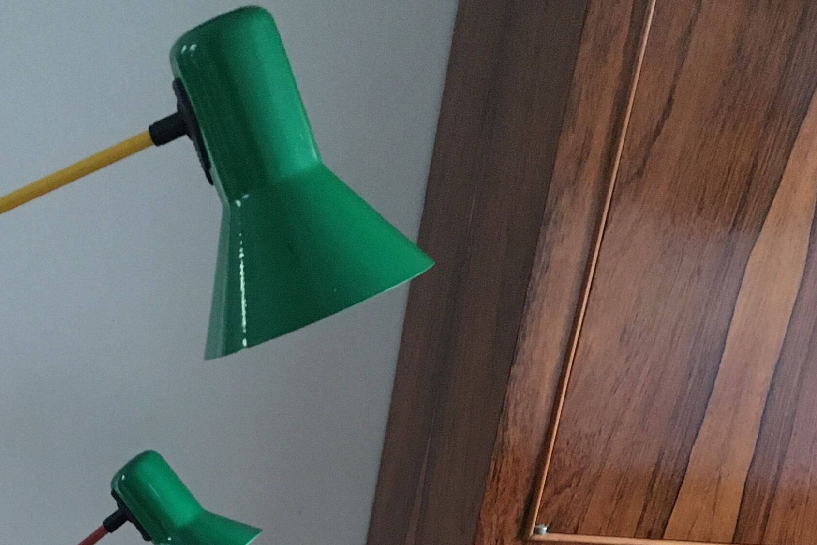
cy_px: 836
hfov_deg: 27.8
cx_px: 229
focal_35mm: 72
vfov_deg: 17.0
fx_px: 1634
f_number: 2.2
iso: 500
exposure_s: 1/17
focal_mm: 4.15
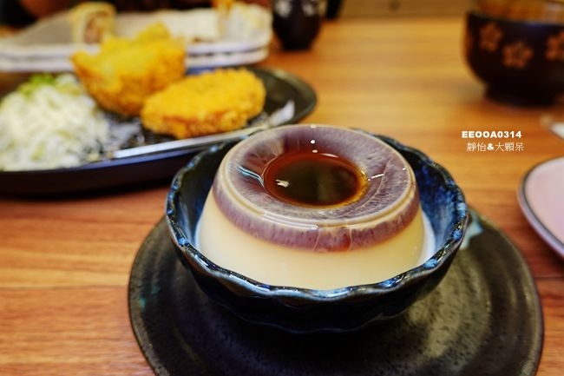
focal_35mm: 24
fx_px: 376
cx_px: 282
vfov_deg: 53.1
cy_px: 188
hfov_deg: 73.8
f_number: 2.8
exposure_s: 1/30
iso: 200
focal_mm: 9
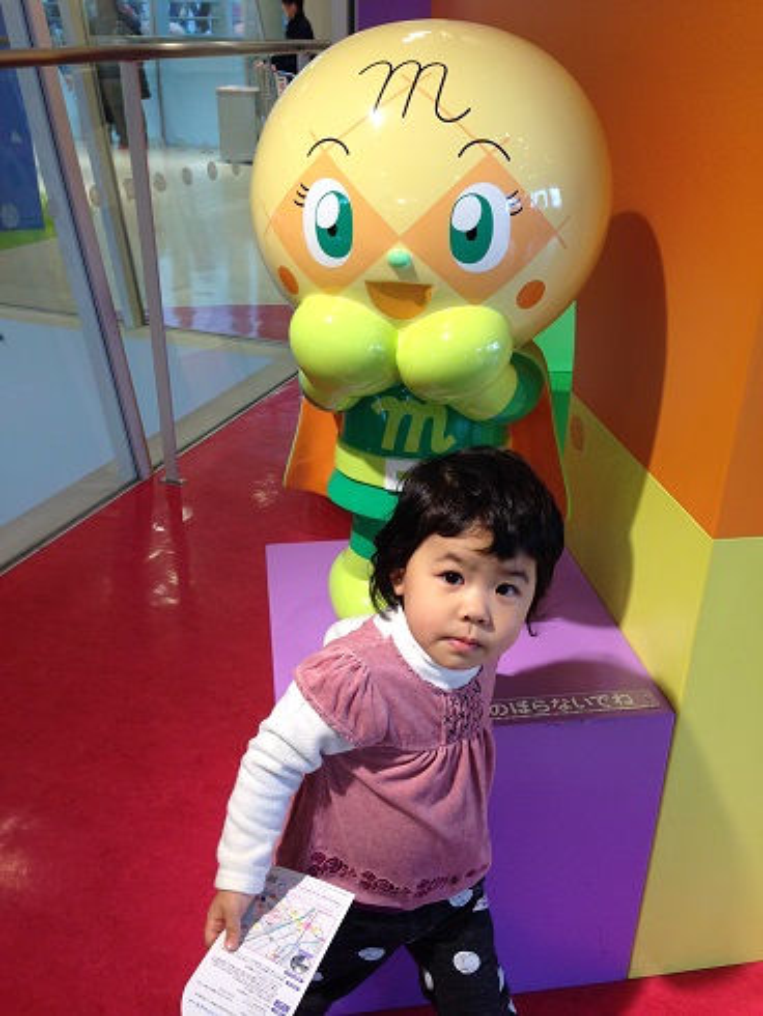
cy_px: 508
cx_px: 382
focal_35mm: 33
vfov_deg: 55.3
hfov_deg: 43.0
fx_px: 969
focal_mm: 4.12
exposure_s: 1/60
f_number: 2.4
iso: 50
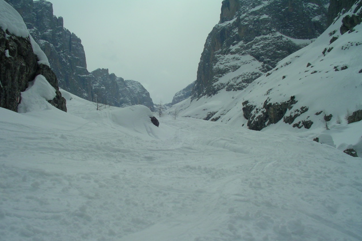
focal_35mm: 39
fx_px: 392
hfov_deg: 49.6
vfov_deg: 34.2
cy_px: 135
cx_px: 180
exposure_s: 1/640
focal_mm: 5.7
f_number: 6.9
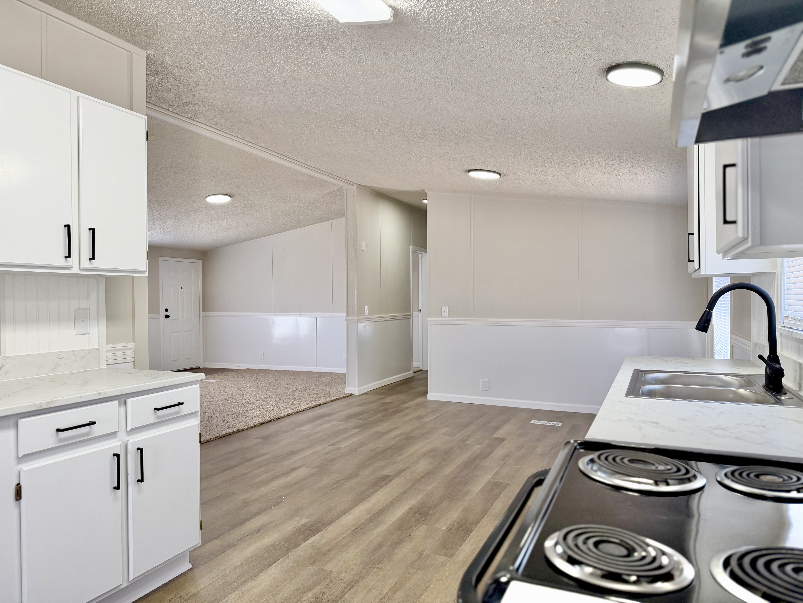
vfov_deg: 56.8
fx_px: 557
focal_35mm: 24
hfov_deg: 71.6
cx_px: 402
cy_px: 302
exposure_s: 1/211
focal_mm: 6.76
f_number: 1.78
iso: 125
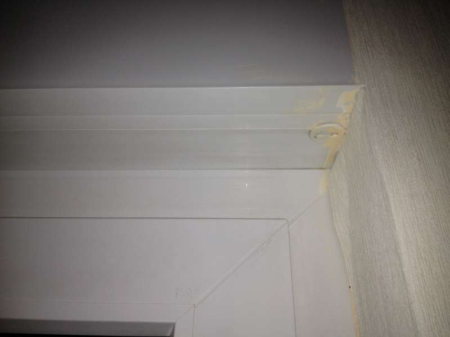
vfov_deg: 40.7
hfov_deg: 52.6
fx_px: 455
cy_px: 168
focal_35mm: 35
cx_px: 225
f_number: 2.4
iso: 64
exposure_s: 1/88
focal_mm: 4.28
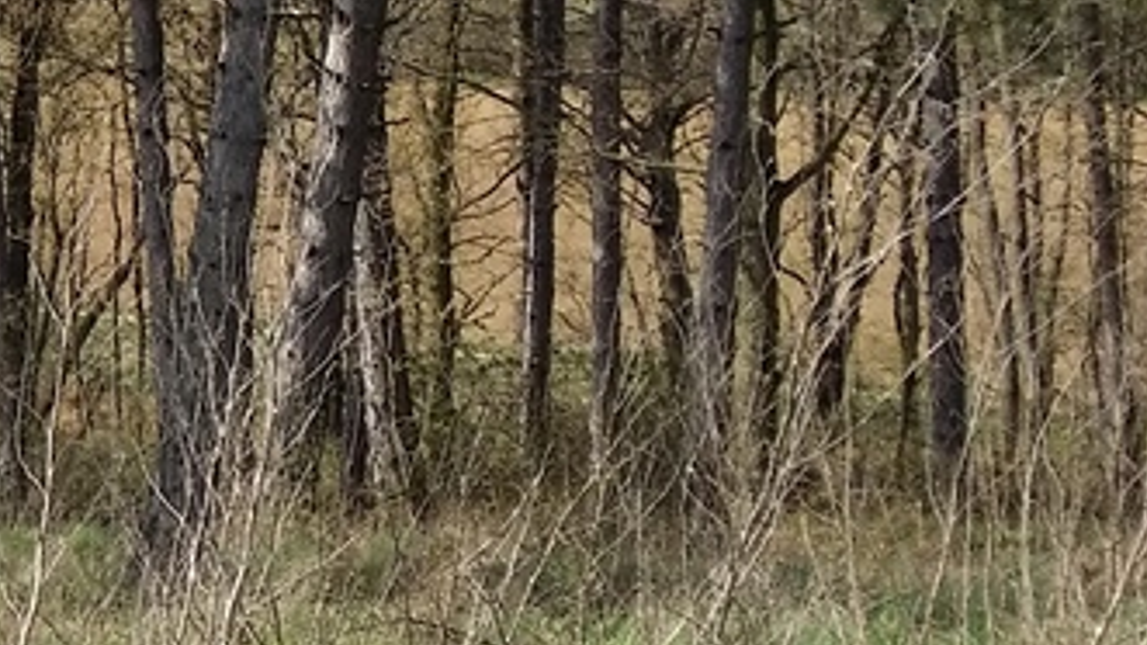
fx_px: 4227
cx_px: -1029
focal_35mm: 139
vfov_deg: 8.7
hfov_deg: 13.6
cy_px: 232
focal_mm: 4.13
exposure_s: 1/742
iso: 50
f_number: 2.2
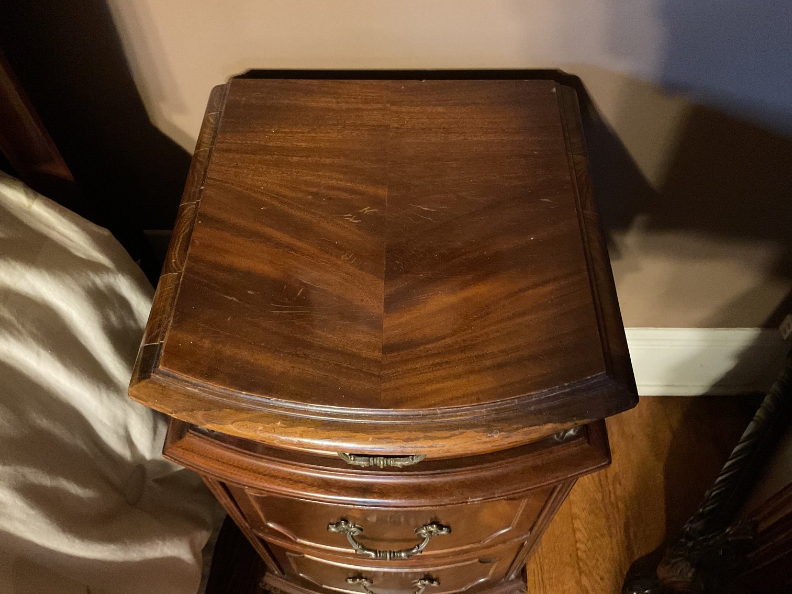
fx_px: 664
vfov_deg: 48.2
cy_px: 297
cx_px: 396
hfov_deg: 61.7
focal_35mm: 29
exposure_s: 1/24
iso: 500
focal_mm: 3
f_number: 1.8
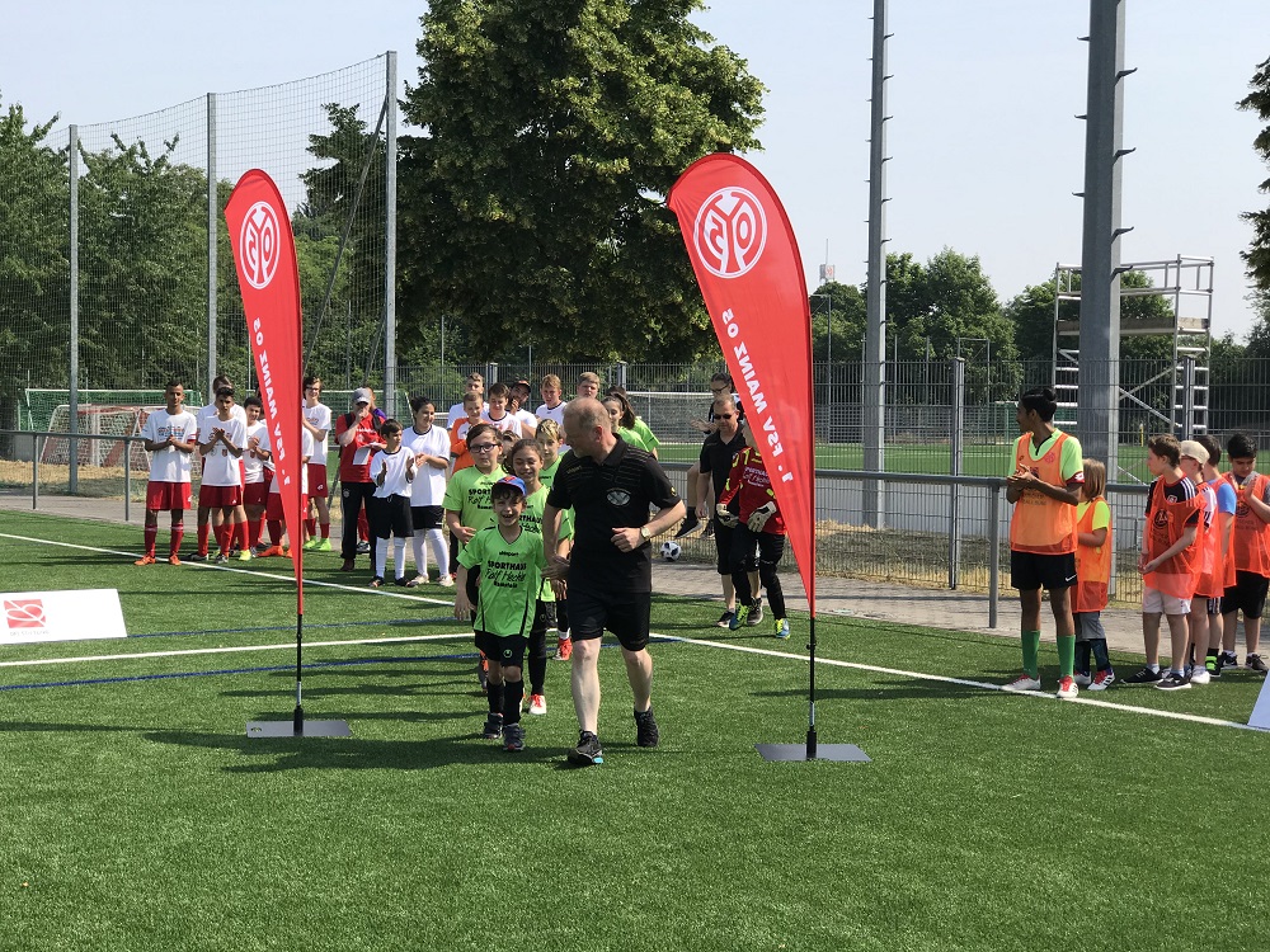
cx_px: 635
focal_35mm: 57
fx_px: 2091
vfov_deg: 25.7
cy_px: 476
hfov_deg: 33.8
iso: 20
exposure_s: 1/665
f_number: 2.8
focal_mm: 6.6
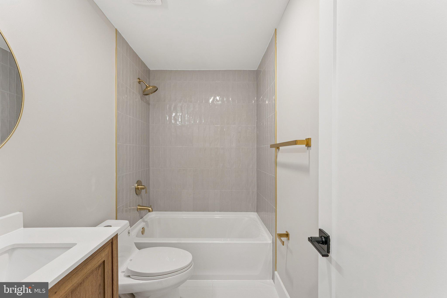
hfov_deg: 104.2
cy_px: 149
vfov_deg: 81.3
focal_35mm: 14
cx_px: 224
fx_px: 174
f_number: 9
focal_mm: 14
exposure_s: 1/2.5
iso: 250
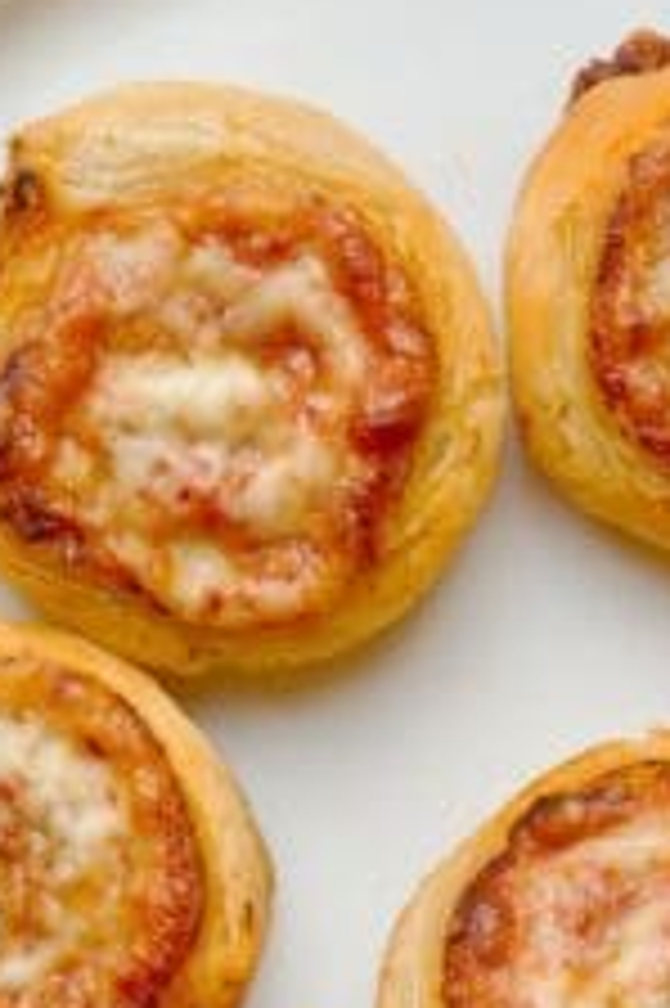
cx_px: 710
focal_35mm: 205
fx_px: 5731
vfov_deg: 10.0
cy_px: 972
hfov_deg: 6.7
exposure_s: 1/125
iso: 800
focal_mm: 85
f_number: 10
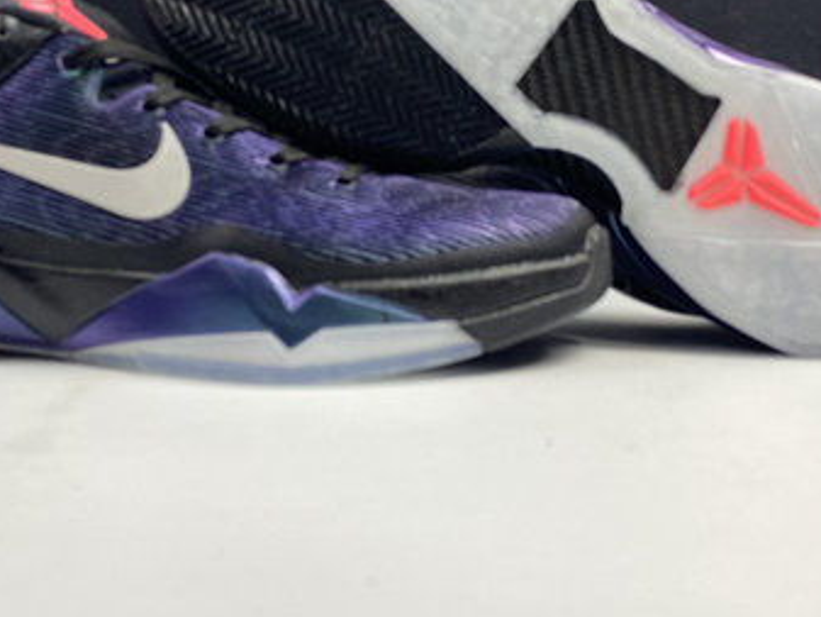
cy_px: 148
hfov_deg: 35.5
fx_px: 1281
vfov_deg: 26.7
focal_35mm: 54
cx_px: 375
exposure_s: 1/100
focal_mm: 4.25
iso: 64
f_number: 1.8
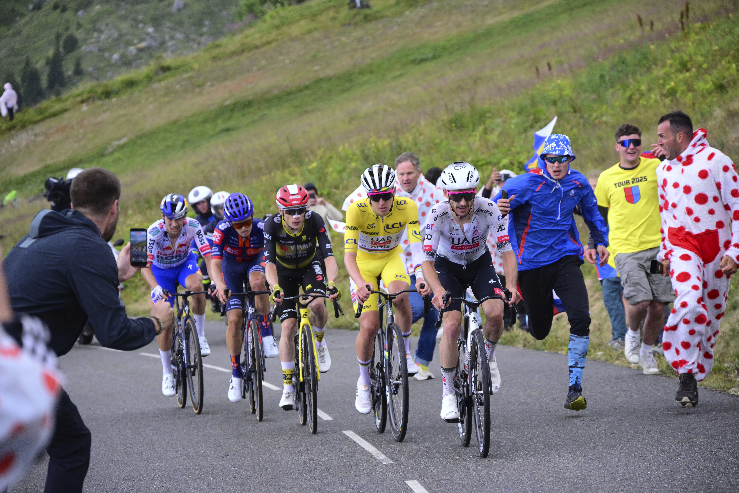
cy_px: 246
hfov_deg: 12.5
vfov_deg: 8.3
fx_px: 3387
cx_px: 370
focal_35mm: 165
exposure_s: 1/1000
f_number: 7.1
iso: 2000
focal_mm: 165
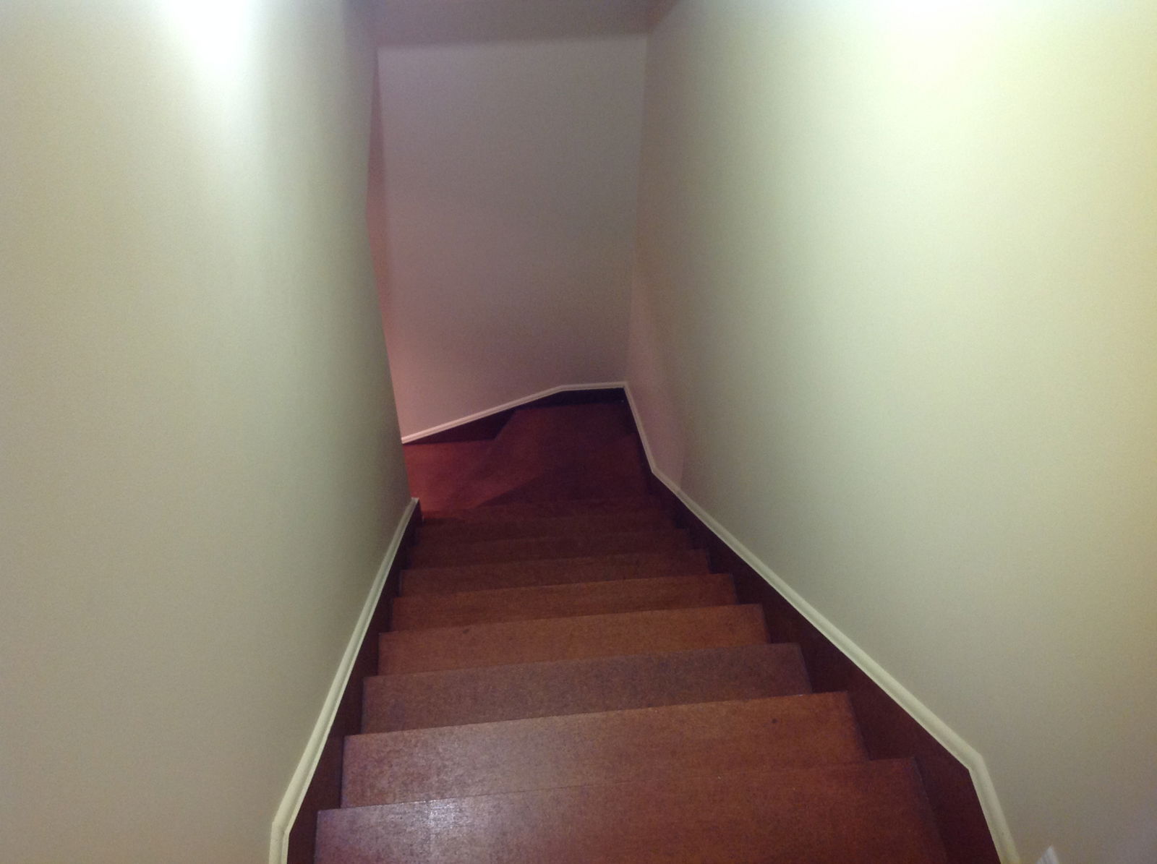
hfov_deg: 52.7
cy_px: 432
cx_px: 578
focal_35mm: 35
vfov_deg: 40.6
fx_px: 1168
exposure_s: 1/15
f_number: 2.4
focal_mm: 4.28
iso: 125
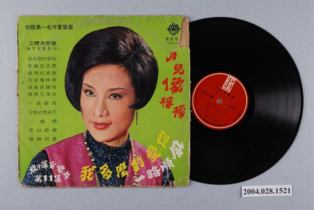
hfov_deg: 35.0
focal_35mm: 57
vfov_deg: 23.8
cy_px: 105
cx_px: 157
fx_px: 498
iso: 200
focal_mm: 38
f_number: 11
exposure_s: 1/60
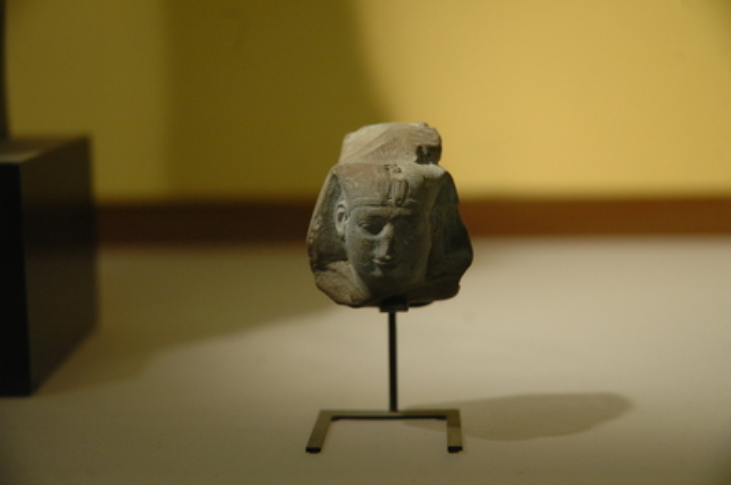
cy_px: 242
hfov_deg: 19.5
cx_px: 366
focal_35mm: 105
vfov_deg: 13.0
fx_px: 2129
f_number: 4.5
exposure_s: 1/30
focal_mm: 70
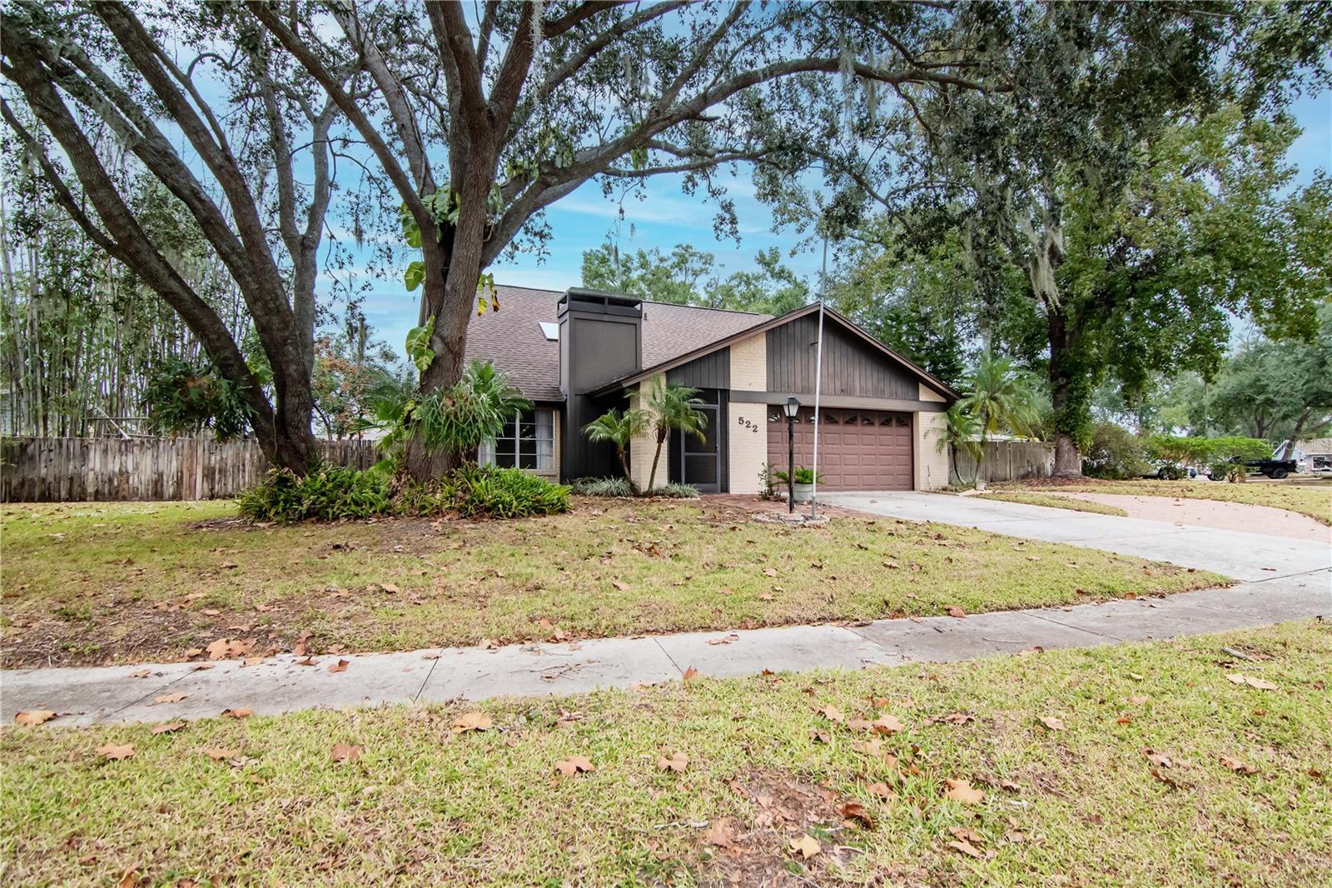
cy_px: 444
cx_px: 666
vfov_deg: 72.0
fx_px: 610
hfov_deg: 95.0
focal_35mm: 16
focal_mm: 11
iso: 1000
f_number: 7.1
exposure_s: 1/400
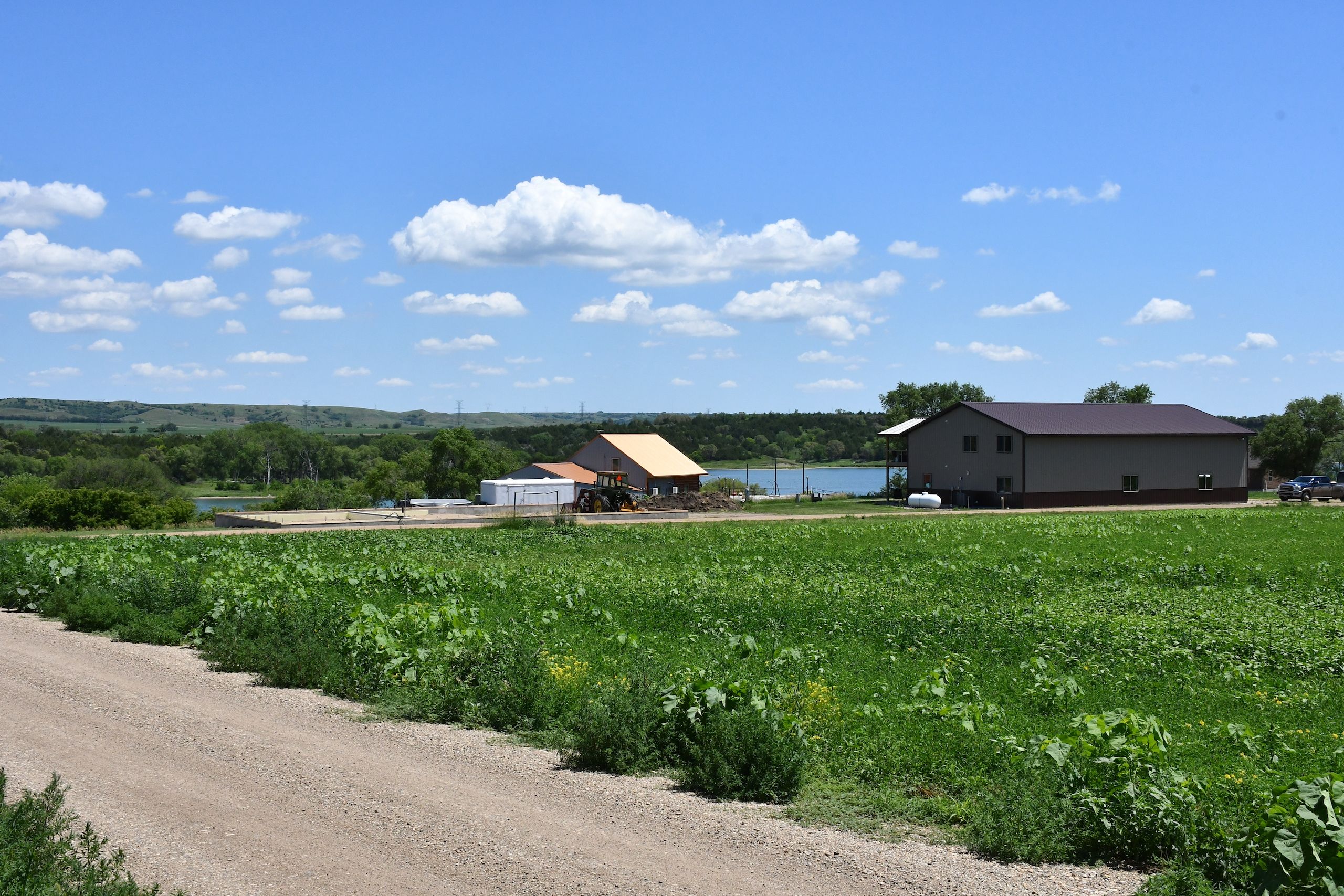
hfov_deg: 48.5
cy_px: 448
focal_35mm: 40
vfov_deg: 33.4
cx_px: 672
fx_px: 1493
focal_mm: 27
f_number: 18
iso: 1000
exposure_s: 1/1250
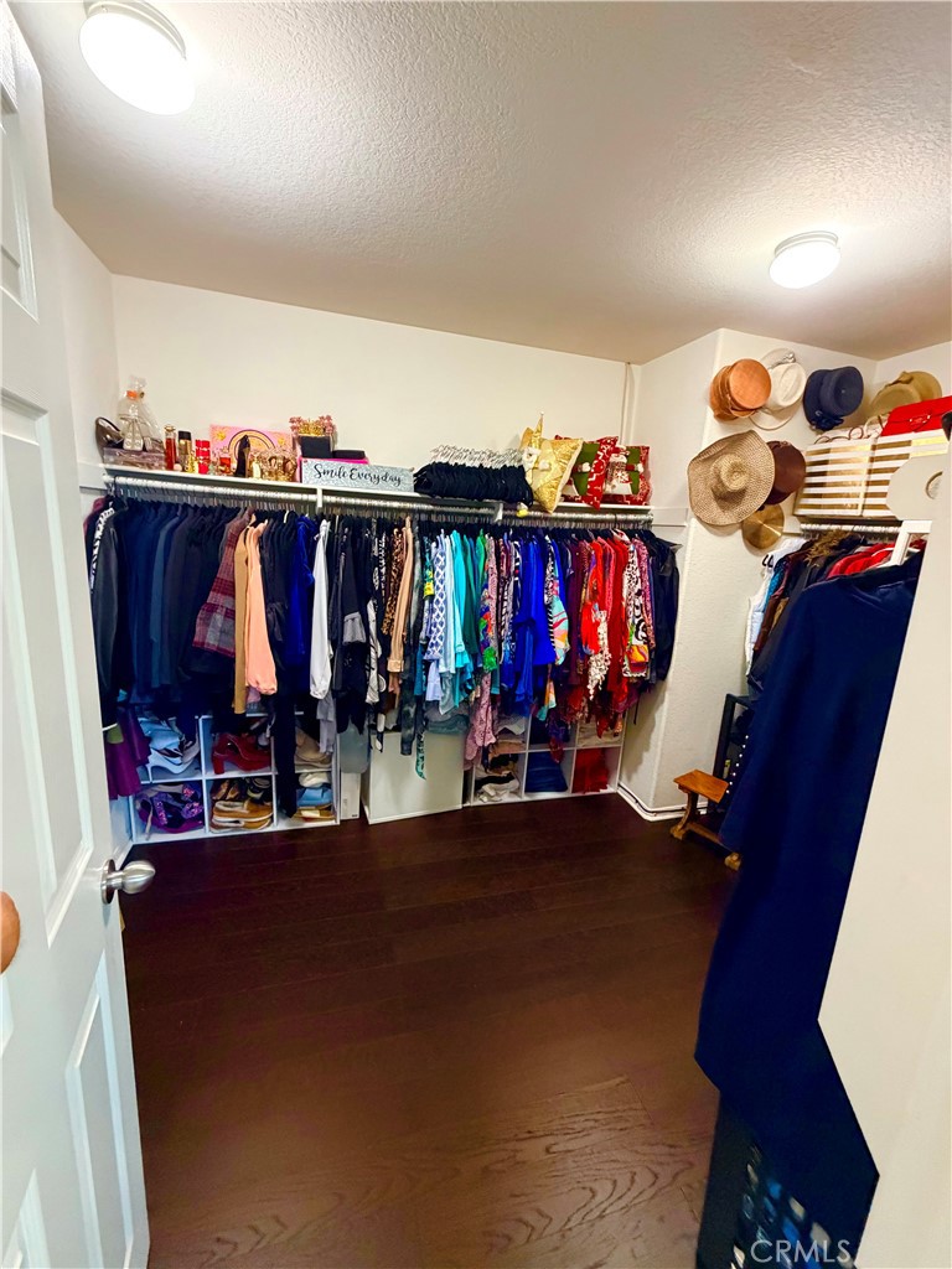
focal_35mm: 14
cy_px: 634
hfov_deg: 85.7
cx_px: 476
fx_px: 513
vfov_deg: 102.1
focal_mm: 2.22
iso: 500
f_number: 2.2
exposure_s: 1/60
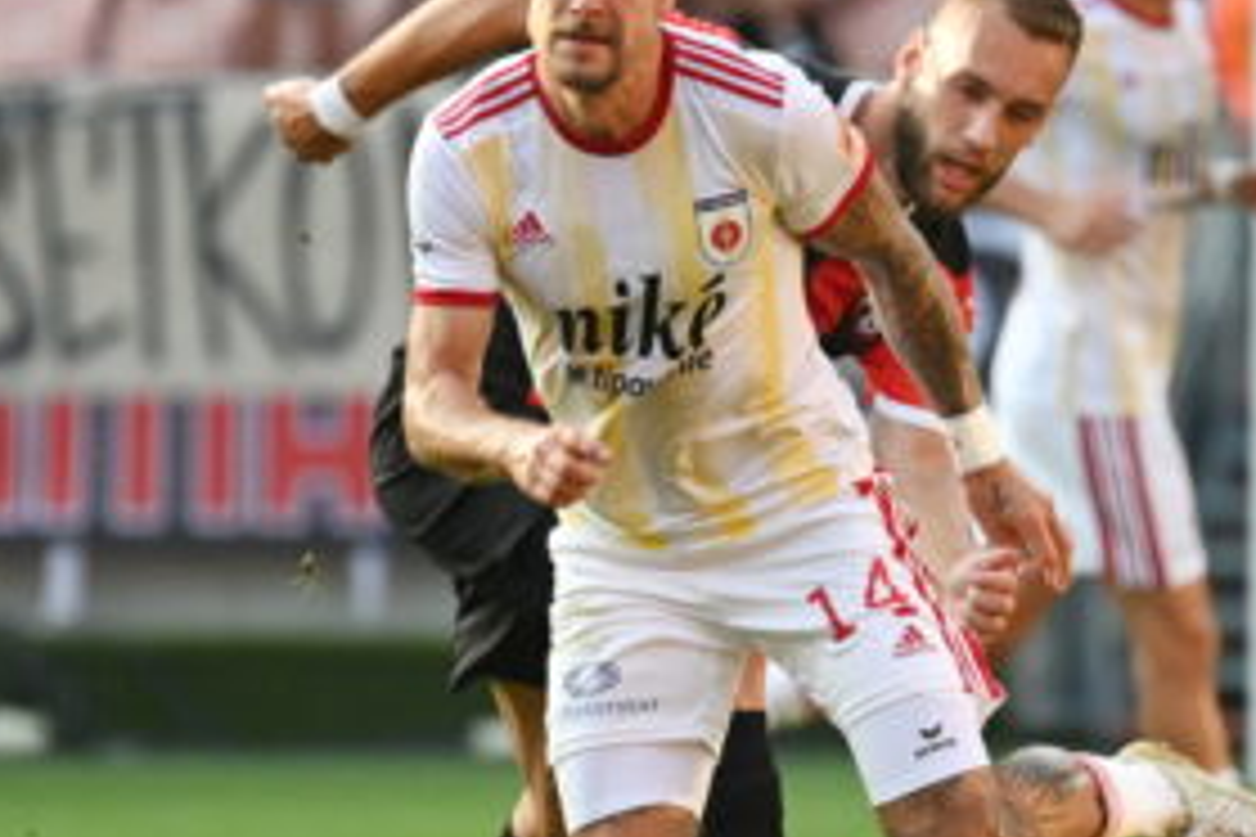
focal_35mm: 917
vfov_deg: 1.5
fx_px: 31991
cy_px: 574
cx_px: 693
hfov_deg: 2.2
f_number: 5.6
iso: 2000
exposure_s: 1/1250
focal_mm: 400
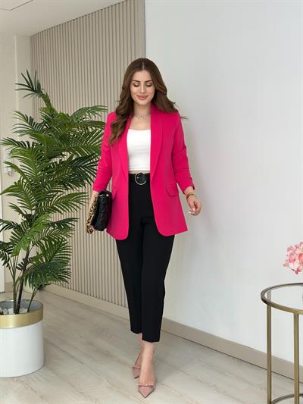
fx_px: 560
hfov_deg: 30.3
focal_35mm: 48
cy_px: 202
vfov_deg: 39.6
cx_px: 152
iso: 80
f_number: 1.78
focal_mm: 6.86
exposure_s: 1/310
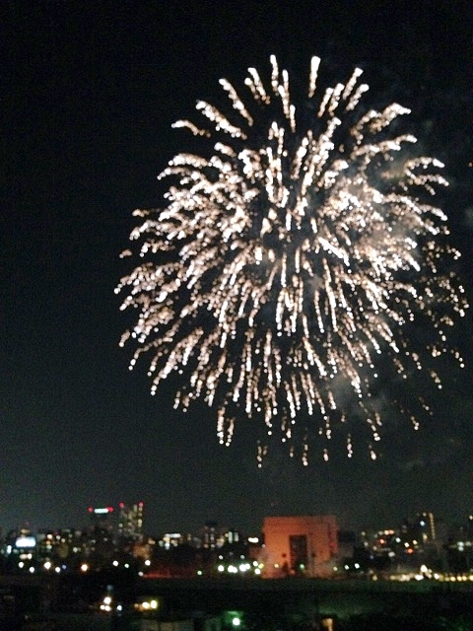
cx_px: 236
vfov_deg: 55.4
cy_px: 316
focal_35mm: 33
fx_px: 601
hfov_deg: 42.9
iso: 640
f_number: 2.4
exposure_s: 1/15
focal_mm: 4.12
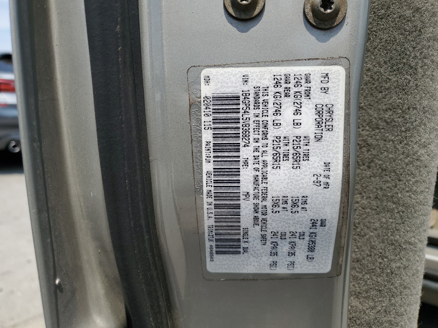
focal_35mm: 26
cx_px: 219
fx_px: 329
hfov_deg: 67.3
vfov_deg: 53.1
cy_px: 164
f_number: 1.5
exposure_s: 1/2500
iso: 50
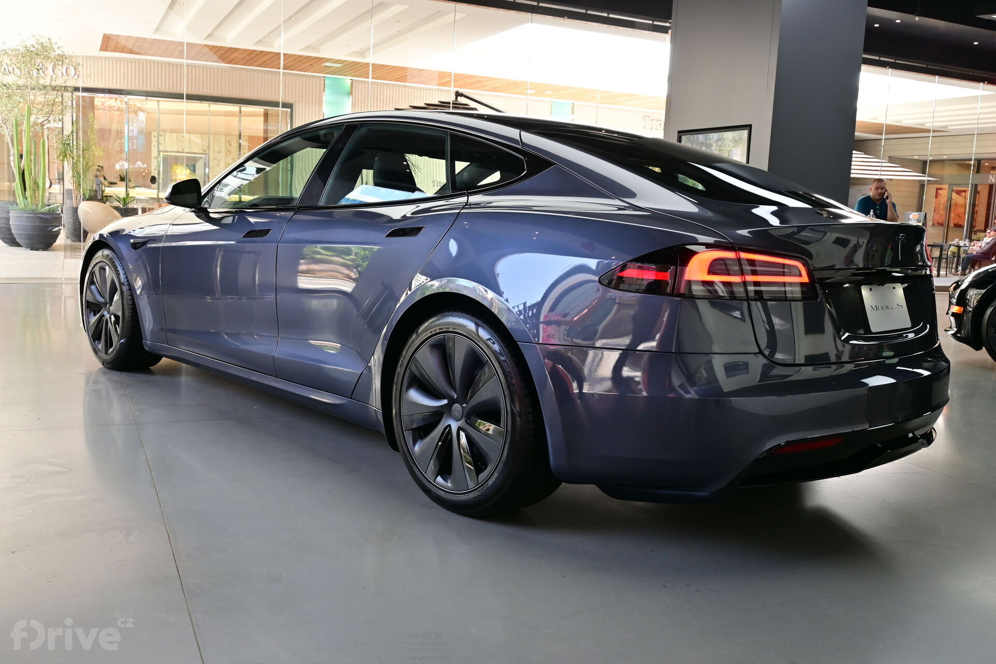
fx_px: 913
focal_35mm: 33
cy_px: 332
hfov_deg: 57.2
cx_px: 498
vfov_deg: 40.0
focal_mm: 22
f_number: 5.6
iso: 400
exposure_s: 1/125
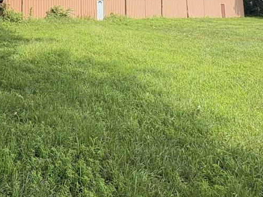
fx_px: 273
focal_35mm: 36
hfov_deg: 46.5
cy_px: -37
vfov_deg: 32.9
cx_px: 27
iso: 50
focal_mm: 2.22
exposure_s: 1/1143
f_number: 2.2
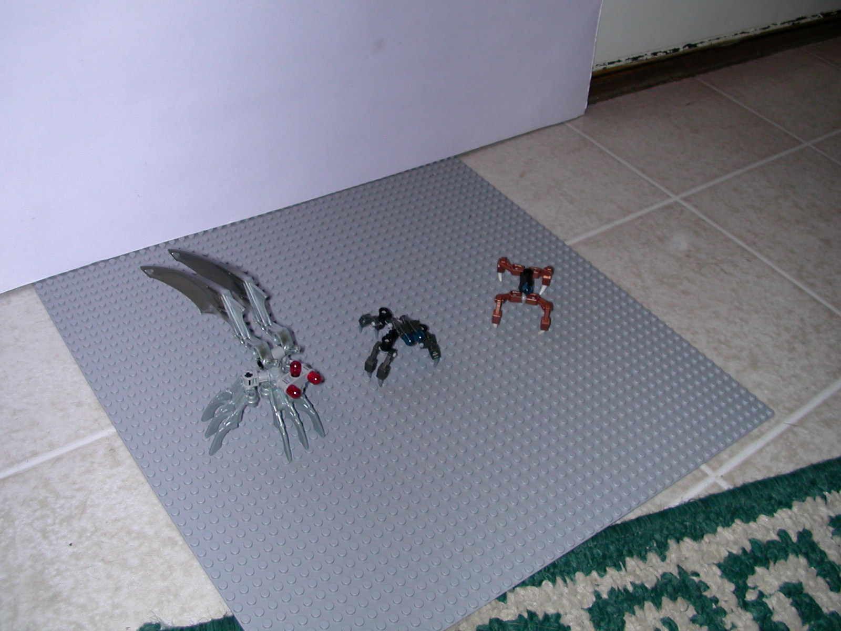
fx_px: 899
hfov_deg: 50.1
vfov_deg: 38.7
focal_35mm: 37
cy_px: 316
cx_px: 420
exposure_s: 1/59.9
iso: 100
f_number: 2.7
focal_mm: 5.6
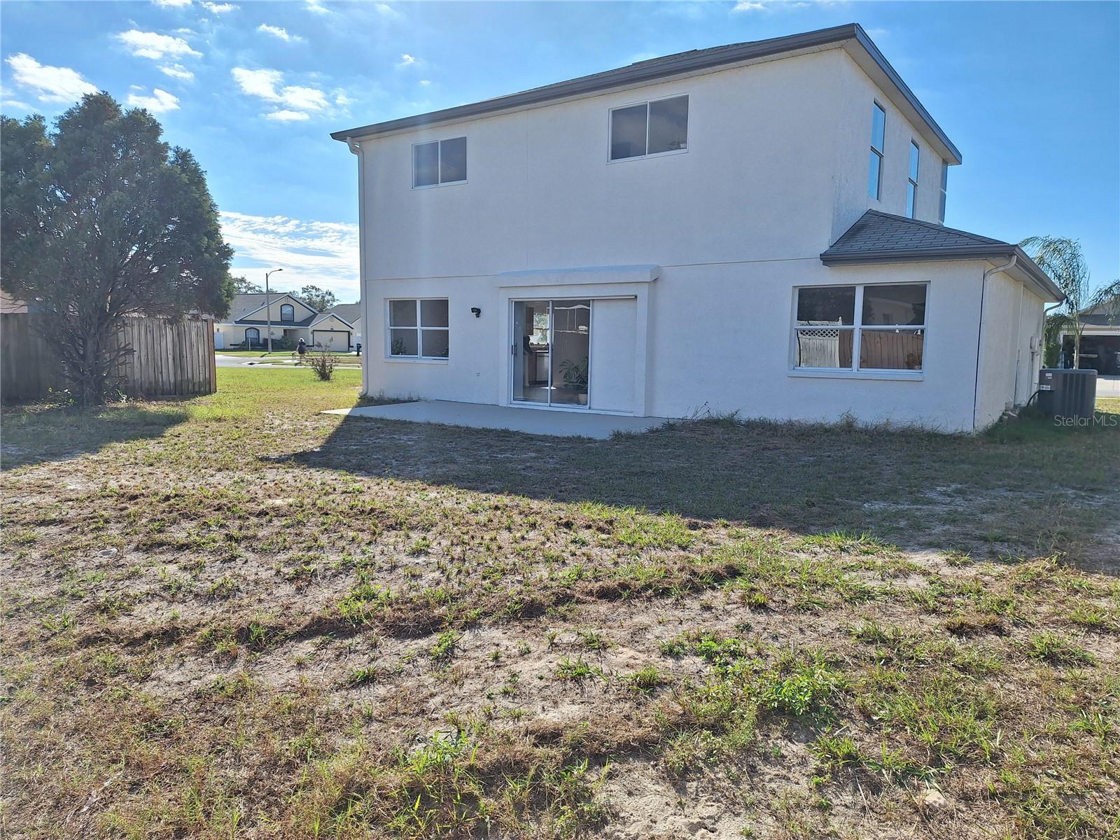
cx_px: 560
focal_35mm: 23
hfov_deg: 73.9
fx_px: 744
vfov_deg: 58.9
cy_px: 420
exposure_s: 1/3521
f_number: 1.8
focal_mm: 5.54
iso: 40
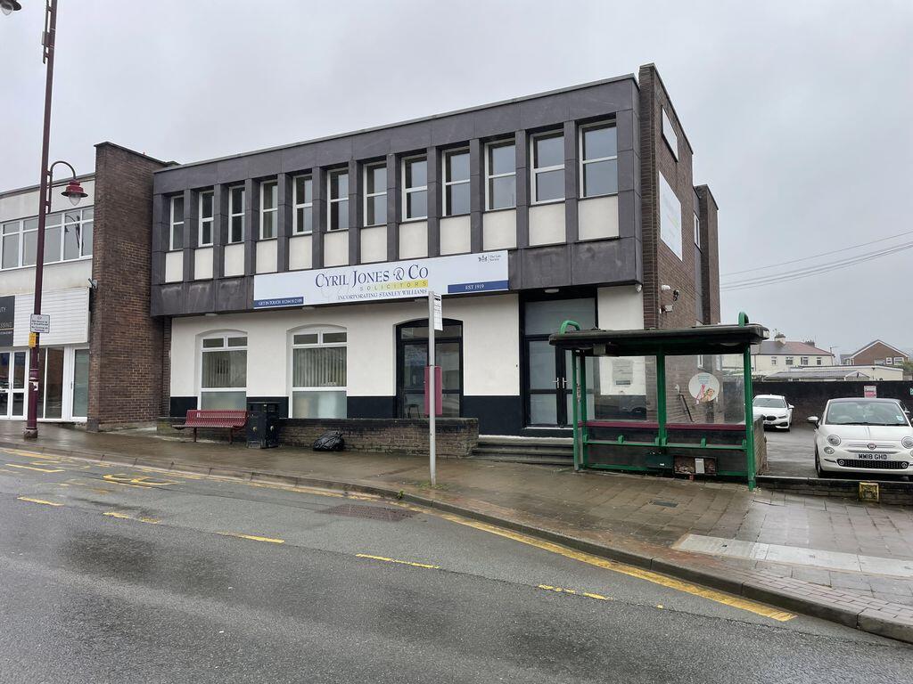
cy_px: 342
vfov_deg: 53.1
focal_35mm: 26
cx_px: 456
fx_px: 686
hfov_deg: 67.3
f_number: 1.6
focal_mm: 4.2
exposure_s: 1/363
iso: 32
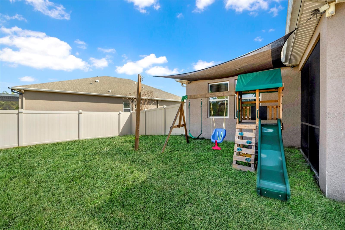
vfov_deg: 81.2
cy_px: 115
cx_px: 172
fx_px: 134
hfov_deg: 104.3
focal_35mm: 14
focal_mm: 14
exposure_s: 1/640
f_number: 6.3
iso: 250
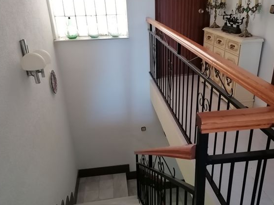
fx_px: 269
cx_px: 150
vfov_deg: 41.7
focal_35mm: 34
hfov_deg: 53.9
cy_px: 115
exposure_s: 1/100
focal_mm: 4.75
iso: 500
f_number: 1.8
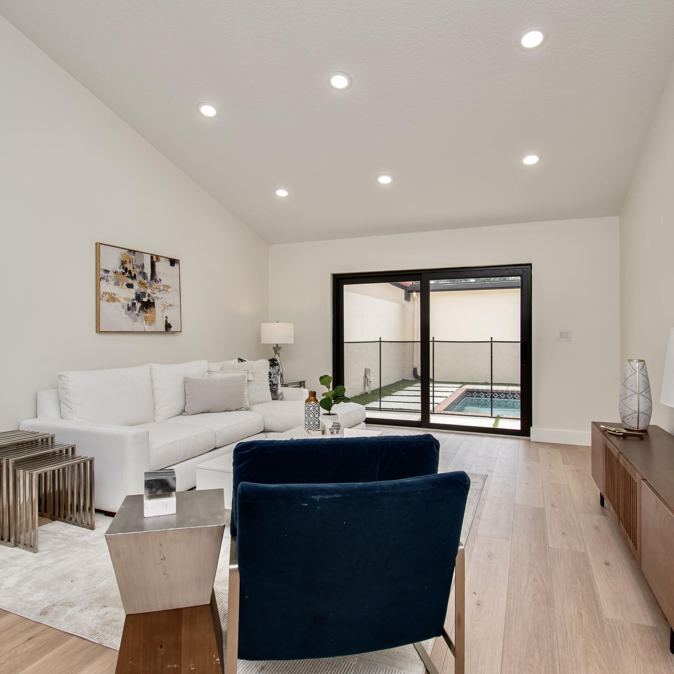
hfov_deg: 74.8
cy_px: 331
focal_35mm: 20
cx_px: 318
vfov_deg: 74.8
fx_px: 441
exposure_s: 1/80
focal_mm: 10
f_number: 9
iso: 400
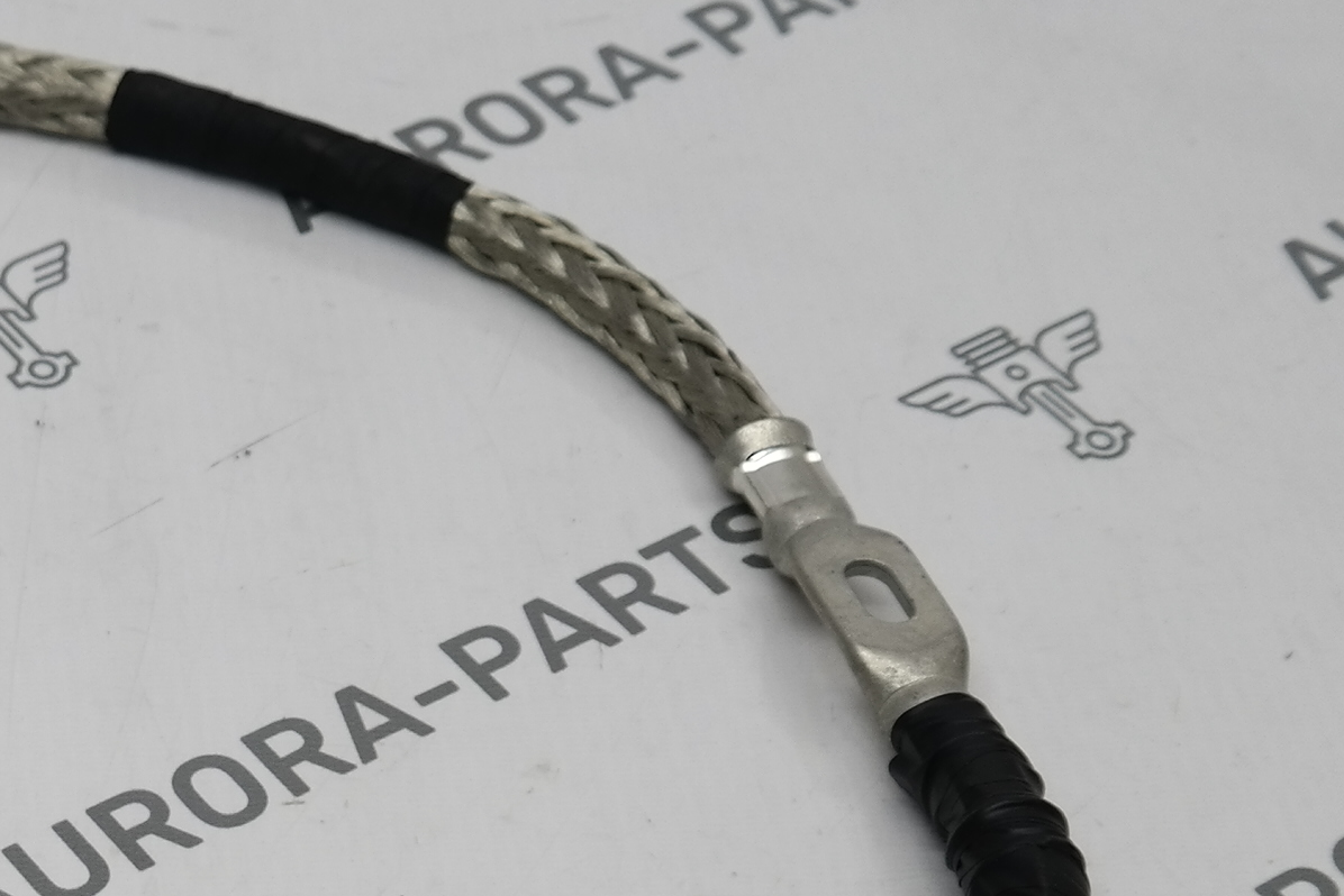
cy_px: 597
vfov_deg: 11.7
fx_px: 4369
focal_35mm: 117
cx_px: 0
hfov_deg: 17.1
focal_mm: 24
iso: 100
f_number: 4
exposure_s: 1/100
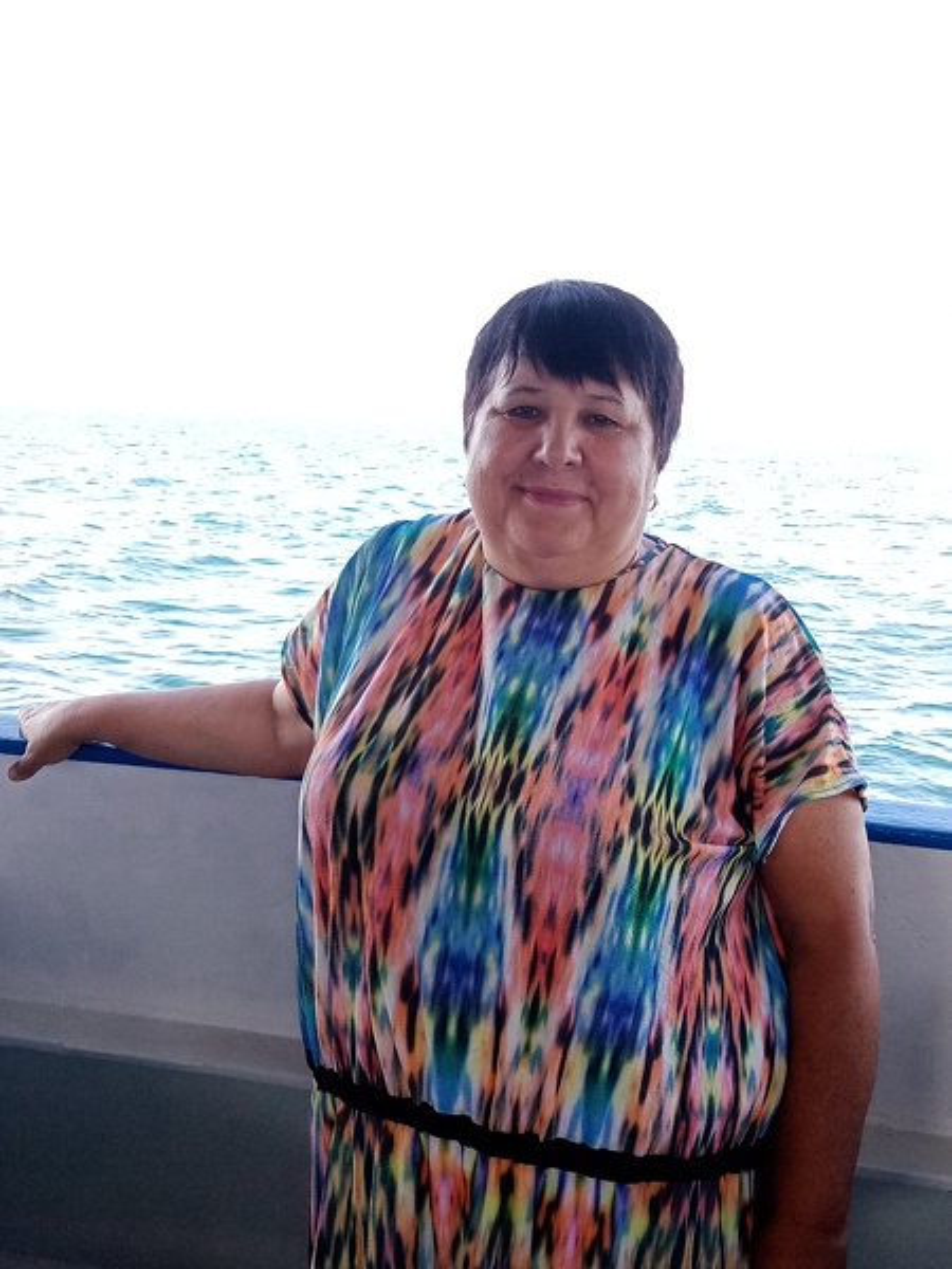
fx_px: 953
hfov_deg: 53.1
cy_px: 634
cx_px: 476
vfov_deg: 67.3
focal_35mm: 26
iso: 116
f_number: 1.8
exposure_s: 1/147
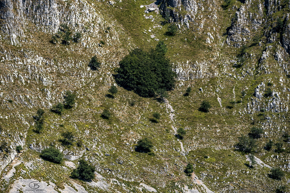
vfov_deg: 4.0
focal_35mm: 340
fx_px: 2740
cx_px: 145
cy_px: 96
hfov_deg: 6.1
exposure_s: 1/320
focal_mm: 340
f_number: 9
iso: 100
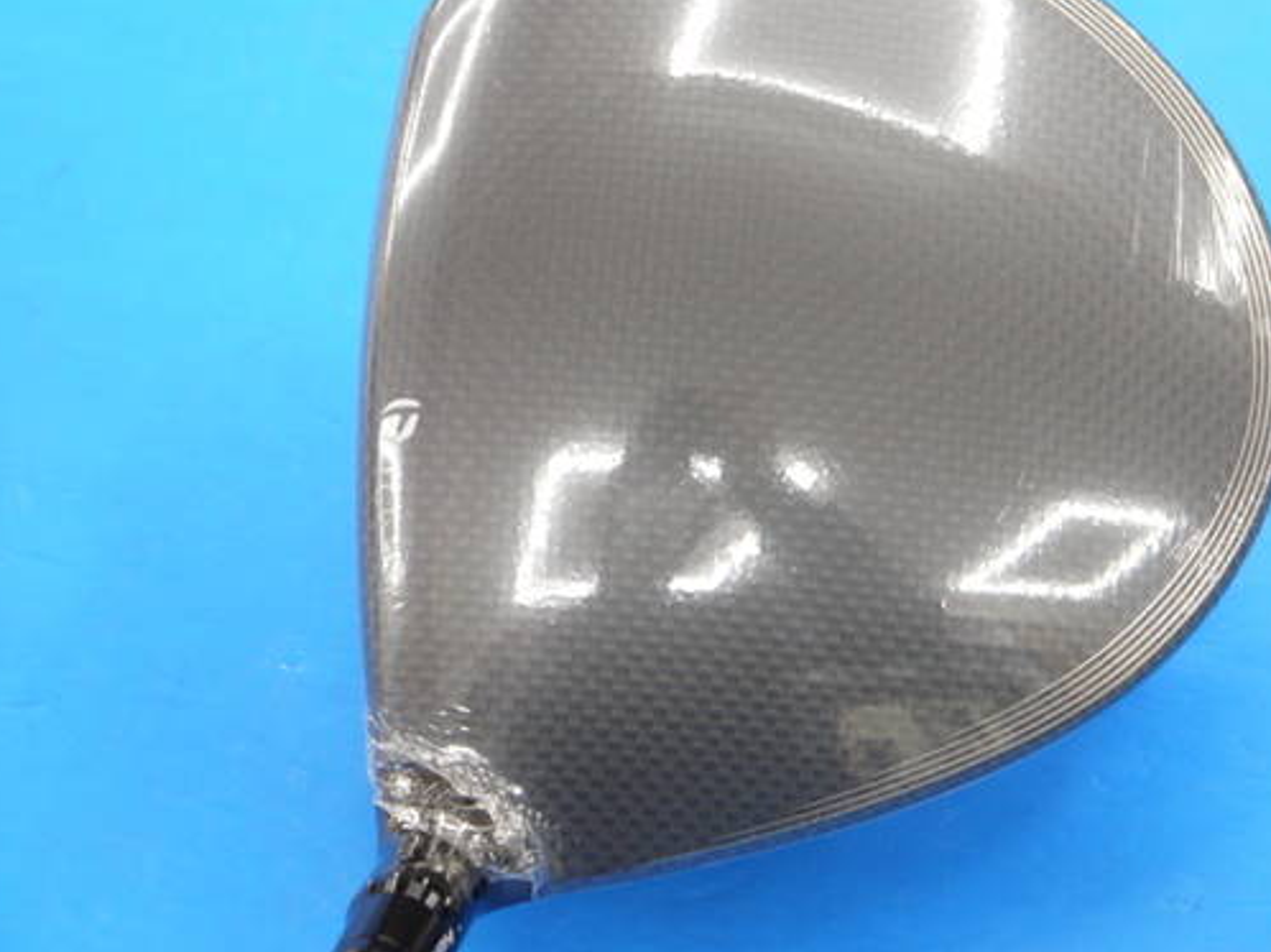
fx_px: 3964
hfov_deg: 18.2
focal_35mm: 108
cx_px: 735
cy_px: 383
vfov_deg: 13.7
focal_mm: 42
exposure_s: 1/80
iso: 800
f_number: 5.6
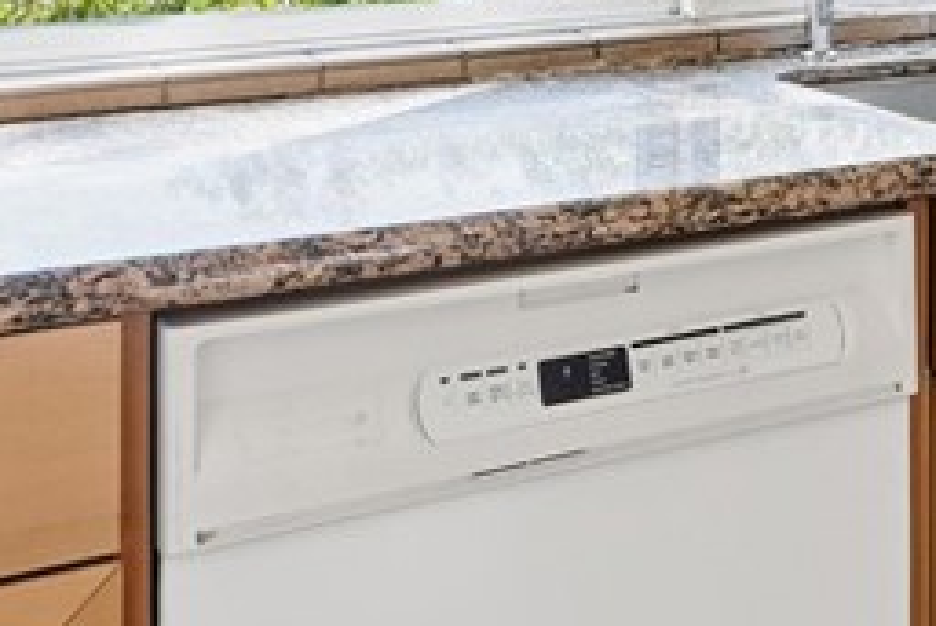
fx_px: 1665
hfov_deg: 29.1
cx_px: 965
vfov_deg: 19.7
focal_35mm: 64
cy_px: -172
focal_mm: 16
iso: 200
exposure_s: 1/160
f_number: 9
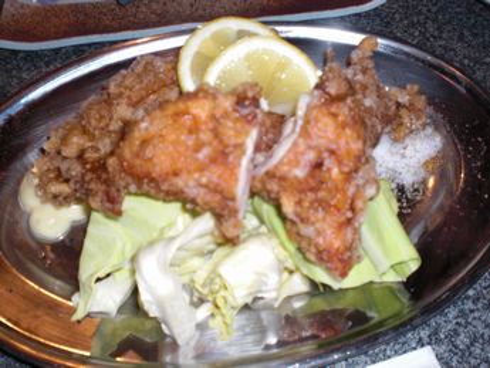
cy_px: 184
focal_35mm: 38
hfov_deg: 49.0
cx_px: 245
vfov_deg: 37.7
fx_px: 538
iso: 200
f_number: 3.1
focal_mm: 6.3
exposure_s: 1/30
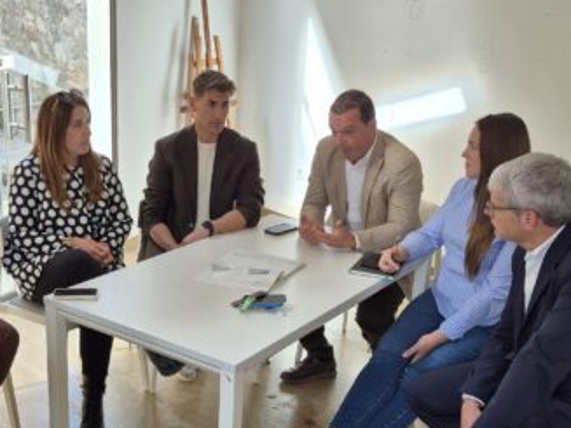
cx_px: 217
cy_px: 278
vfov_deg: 29.5
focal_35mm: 49
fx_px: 808
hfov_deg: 38.7
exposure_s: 1/180
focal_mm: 5.4
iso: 50
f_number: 1.8
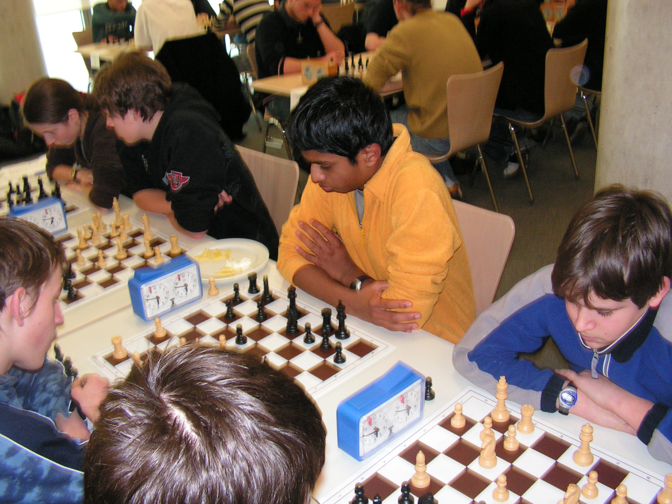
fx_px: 699
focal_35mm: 36
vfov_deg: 39.7
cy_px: 252
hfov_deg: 51.4
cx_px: 336
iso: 200
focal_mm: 6
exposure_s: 1/40
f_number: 3.2
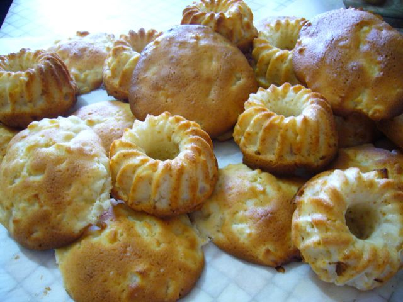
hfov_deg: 52.6
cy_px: 151
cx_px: 202
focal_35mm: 35
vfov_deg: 40.7
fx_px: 407
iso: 200
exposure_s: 1/8
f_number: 2.8
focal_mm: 5.8
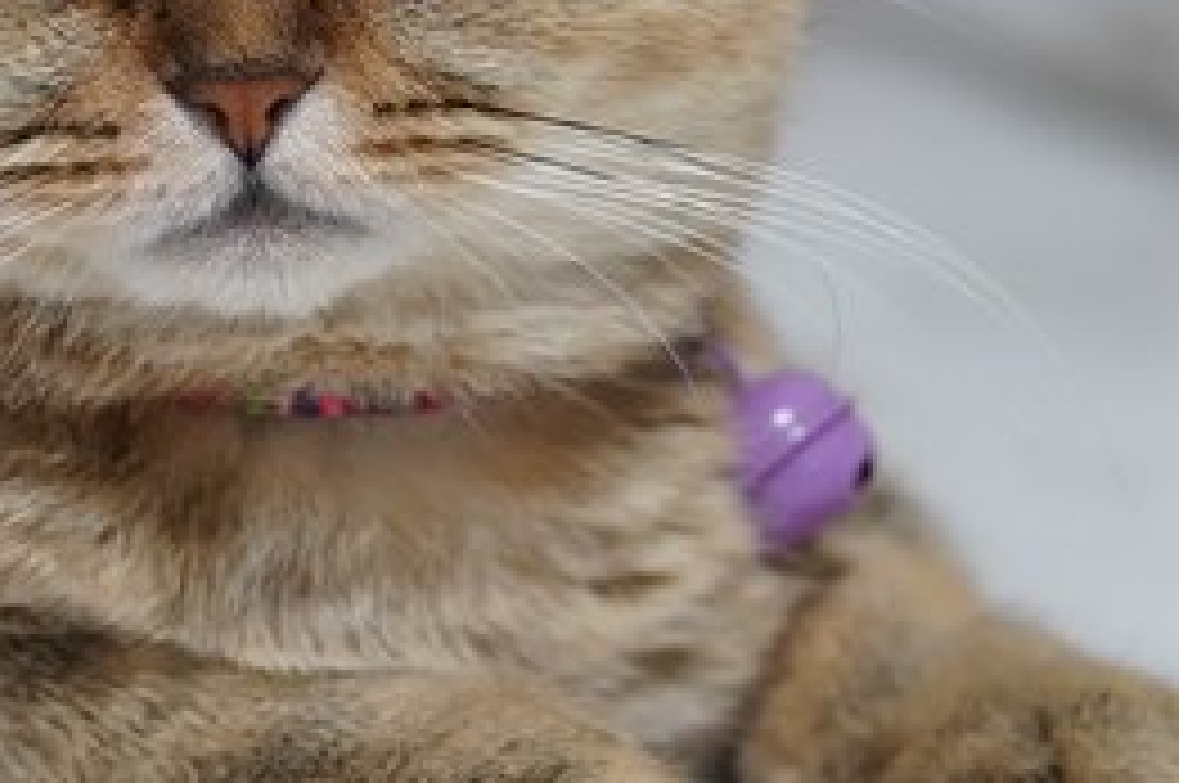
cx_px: 40
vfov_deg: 4.6
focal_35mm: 297
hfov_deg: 6.9
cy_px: 207
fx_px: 9715
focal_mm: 85
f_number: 3.5
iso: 1600
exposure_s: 1/160
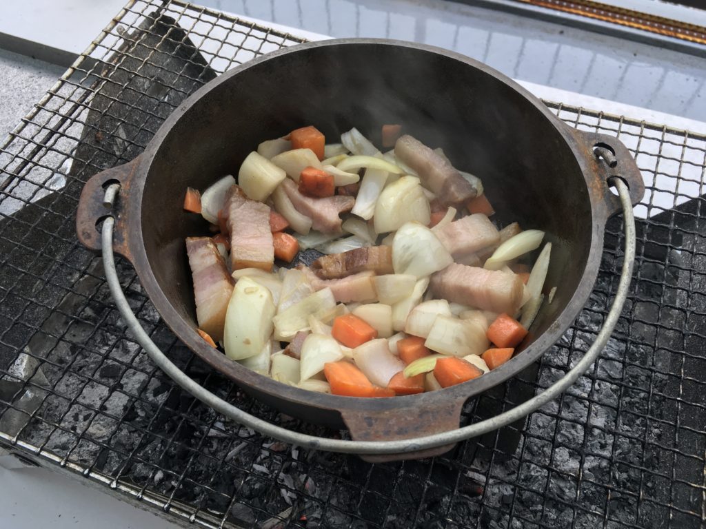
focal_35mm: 29
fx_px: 591
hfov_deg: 61.7
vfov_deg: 48.2
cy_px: 264
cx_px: 353
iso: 32
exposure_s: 1/40
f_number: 2.2
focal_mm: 4.15
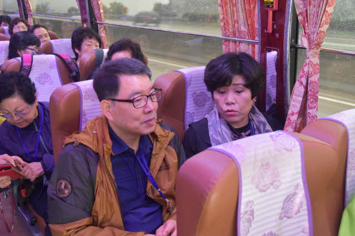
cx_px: 178
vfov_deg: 33.0
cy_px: 118
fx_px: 399
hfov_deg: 47.9
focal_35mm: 40
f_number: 4
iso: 3200
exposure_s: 1/60
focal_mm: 27
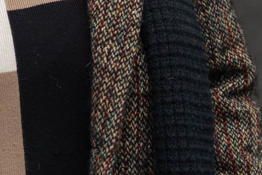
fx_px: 1855
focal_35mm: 255
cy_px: -77
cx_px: -33
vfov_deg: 5.3
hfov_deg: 8.0
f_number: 3.2
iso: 1250
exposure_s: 1/320
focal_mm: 51
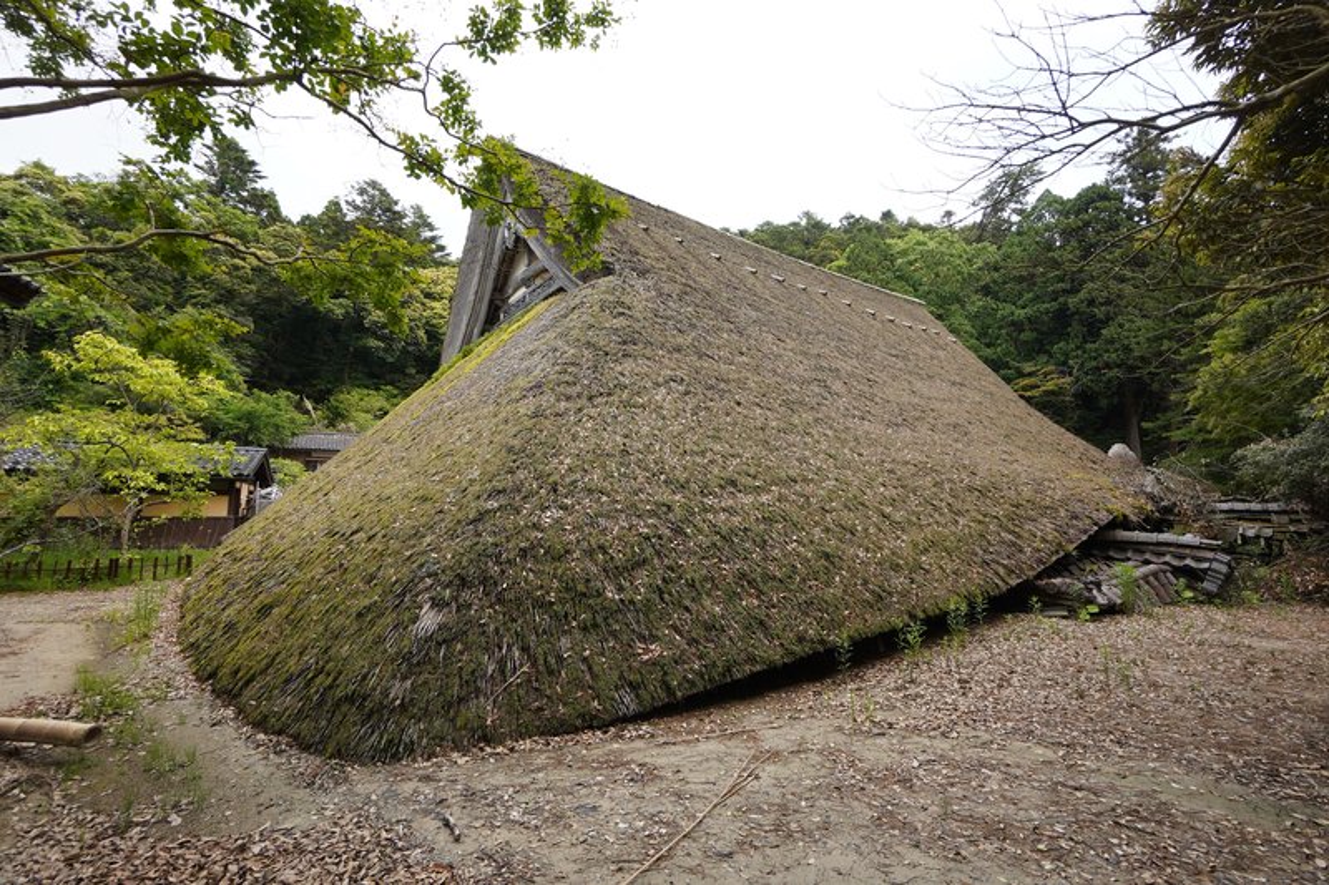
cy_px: 442
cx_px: 664
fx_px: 554
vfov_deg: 77.3
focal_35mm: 15
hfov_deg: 100.4
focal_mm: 10
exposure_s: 1/125
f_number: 6.3
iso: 100
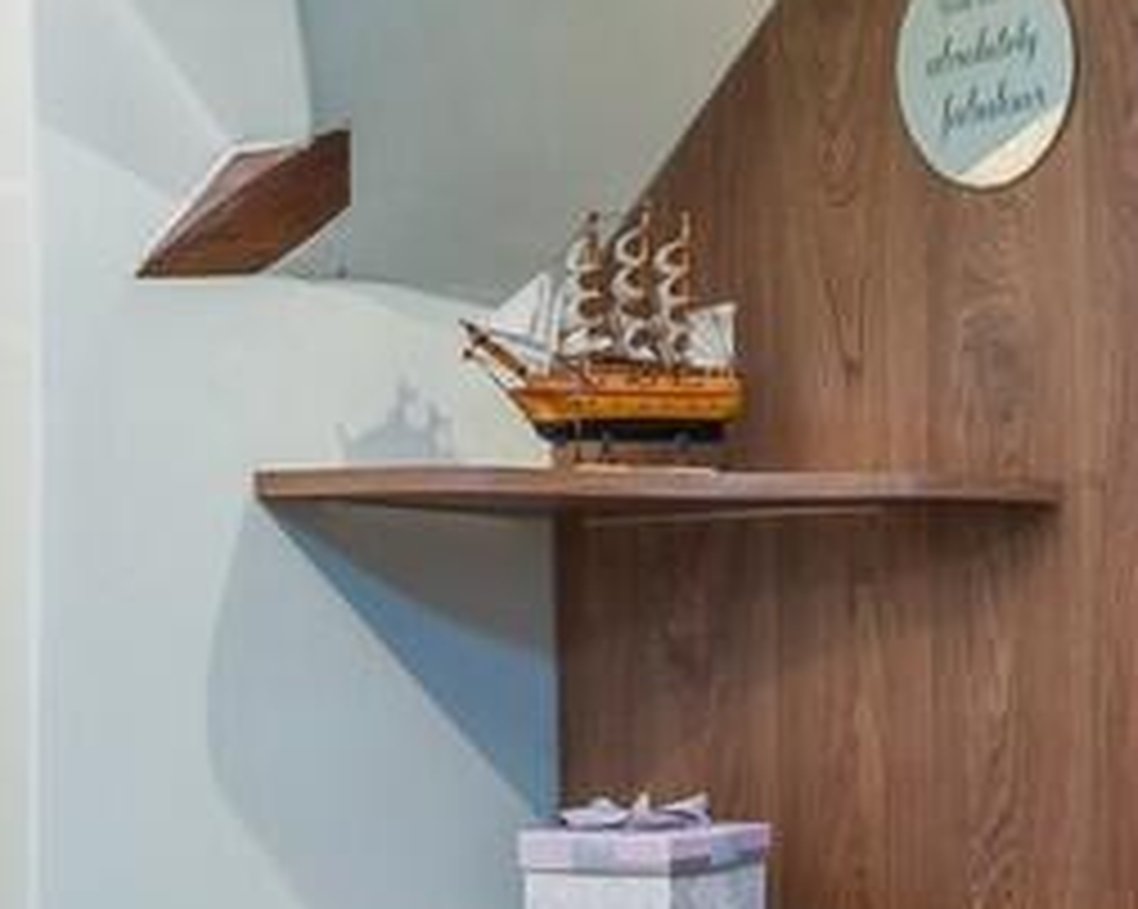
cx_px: 1071
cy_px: 626
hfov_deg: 31.2
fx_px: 1918
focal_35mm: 57
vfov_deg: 26.5
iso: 160
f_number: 7.1
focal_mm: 10.3
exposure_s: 1/1.25
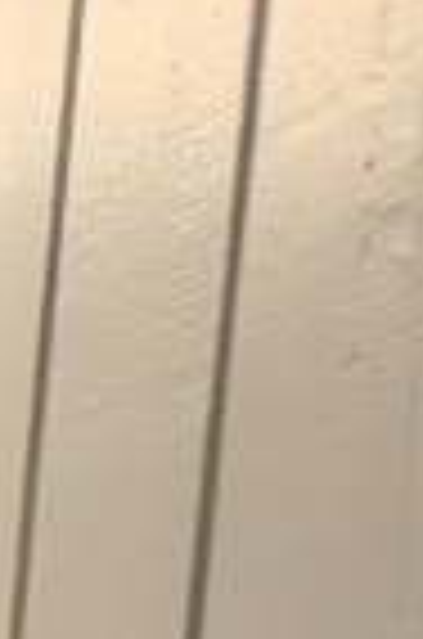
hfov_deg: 6.2
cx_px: -1710
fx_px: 1594
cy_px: 954
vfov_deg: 19.7
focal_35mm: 90
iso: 64
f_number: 1.7
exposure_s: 1/120
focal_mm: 2.02
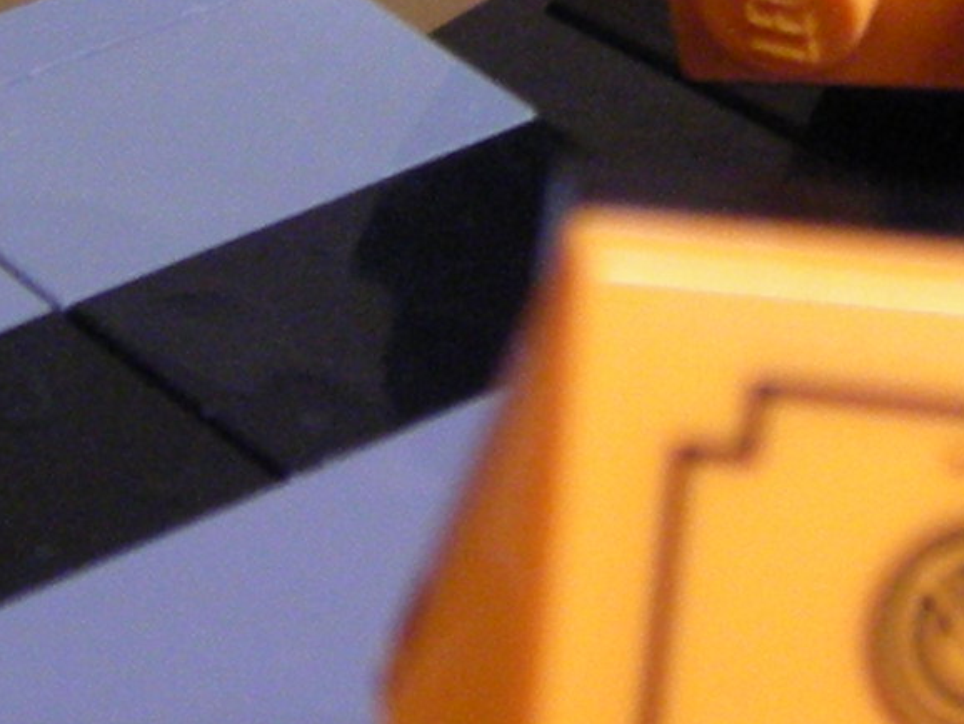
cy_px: -367
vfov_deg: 7.9
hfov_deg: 10.6
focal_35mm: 185
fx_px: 5154
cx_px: 1027
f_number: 3.2
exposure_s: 1/7.2
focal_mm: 6.3
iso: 200
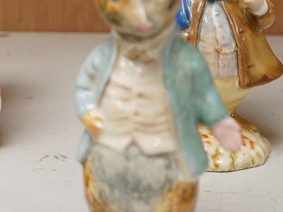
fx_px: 875
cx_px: -40
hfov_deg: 17.7
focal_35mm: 107
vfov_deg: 13.7
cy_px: 23
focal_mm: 30
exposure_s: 1/160
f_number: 13
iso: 2500
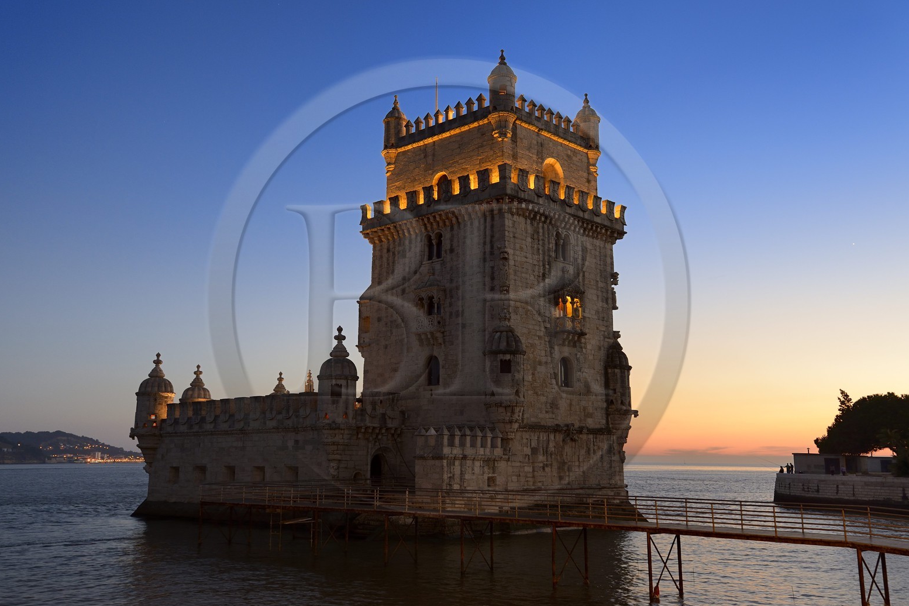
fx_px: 909
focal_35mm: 36
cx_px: 446
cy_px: 301
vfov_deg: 36.9
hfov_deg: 53.1
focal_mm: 35
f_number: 5.6
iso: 800
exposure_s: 1/6
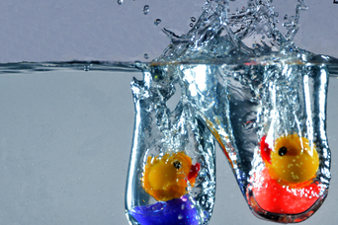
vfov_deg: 3.4
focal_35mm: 404
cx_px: 211
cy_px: 127
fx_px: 3793
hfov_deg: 5.1
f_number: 11
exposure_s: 1/100
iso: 400
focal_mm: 200
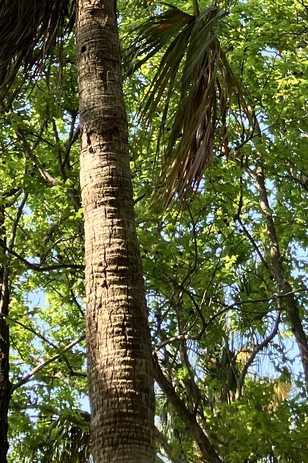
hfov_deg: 14.3
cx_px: 72
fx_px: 1219
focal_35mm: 95
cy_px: -173
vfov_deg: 19.4
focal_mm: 3.99
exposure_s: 1/540
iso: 32
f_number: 1.8
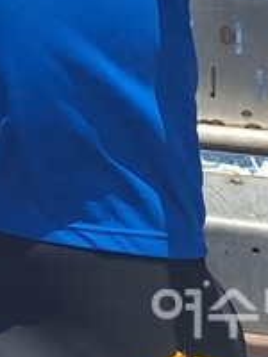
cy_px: -273
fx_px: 1239
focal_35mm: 120
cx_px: -382
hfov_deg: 10.5
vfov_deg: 14.5
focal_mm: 5.23
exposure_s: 1/911
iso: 25
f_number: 1.8
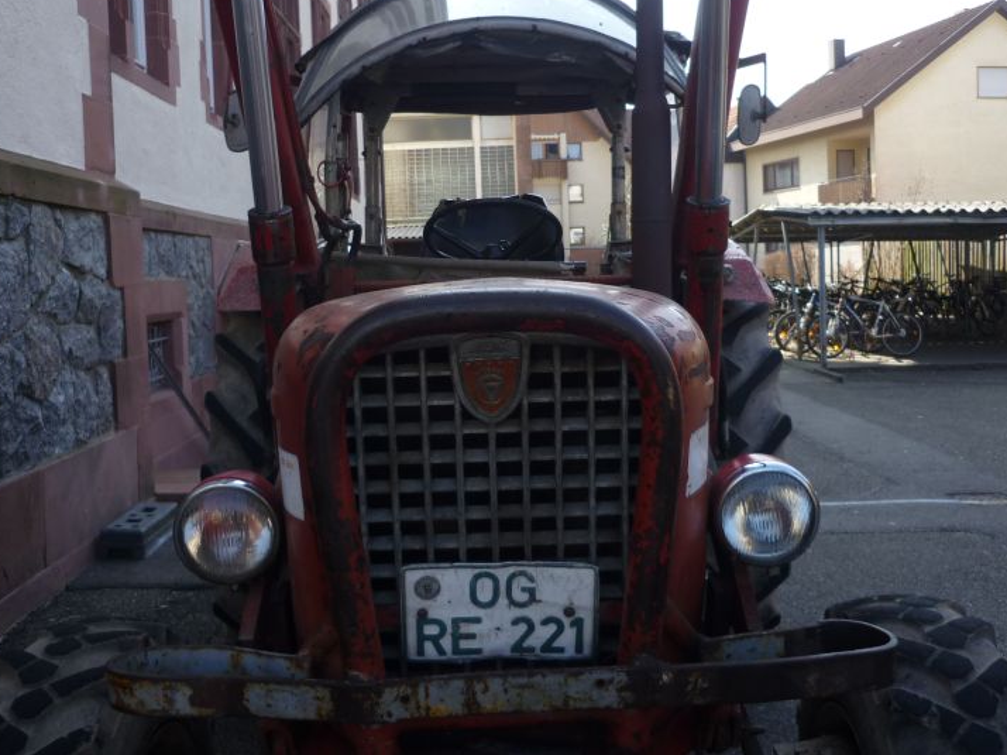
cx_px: 498
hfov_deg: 50.2
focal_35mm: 37
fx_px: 1076
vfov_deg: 38.6
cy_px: 334
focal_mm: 5.5
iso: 80
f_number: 2.8
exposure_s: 1/400
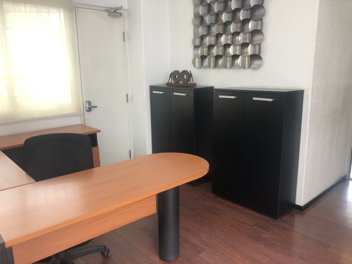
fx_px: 285
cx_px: 176
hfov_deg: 63.4
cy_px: 132
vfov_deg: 49.8
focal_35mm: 28
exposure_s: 1/30
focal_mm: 4
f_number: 1.8
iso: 32
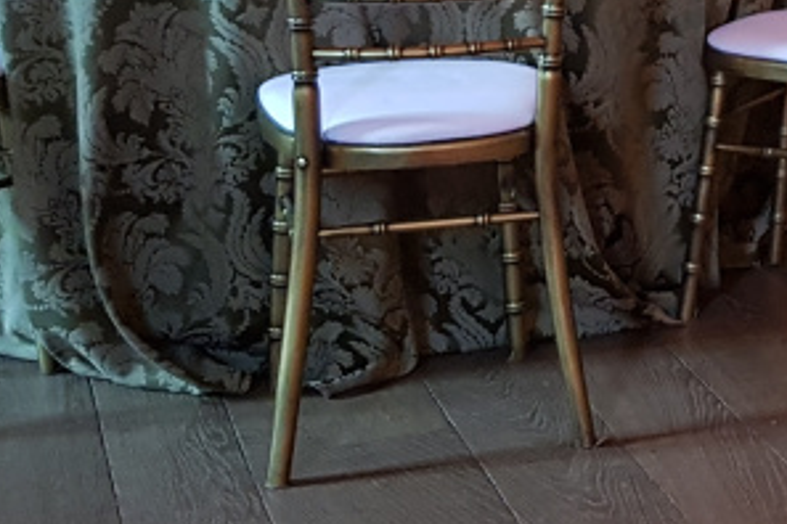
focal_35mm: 97
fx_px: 2120
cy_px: -103
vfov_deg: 13.7
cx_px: 953
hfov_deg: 19.7
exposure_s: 1/10
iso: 200
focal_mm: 4.2
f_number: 1.7
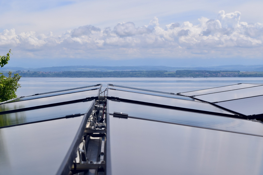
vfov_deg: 16.6
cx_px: 132
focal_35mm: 82
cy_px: 88
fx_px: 603
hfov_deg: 24.6
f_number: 11
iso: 200
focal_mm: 55
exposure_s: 1/640
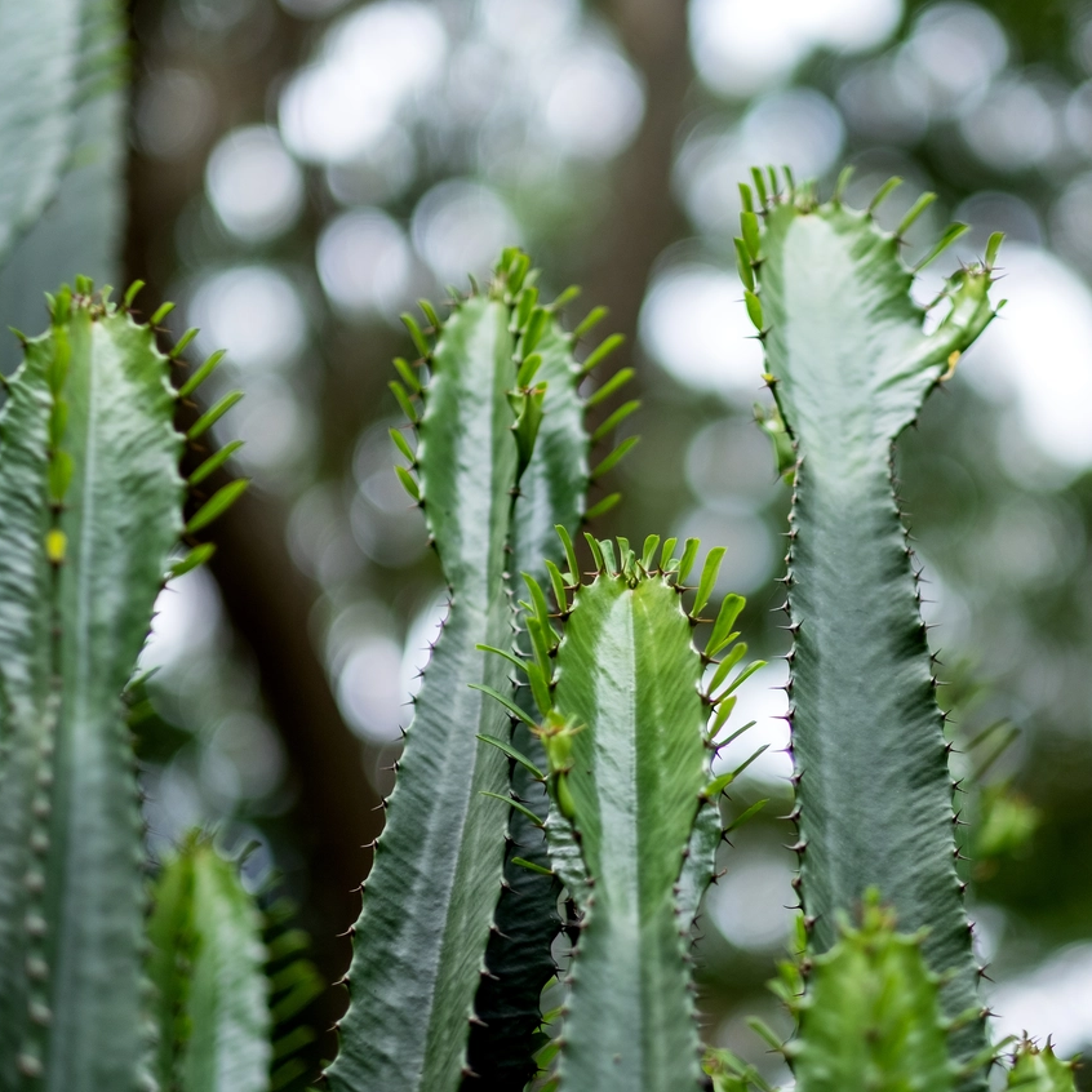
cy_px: 548
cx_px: 716
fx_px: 3855
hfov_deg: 16.1
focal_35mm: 108
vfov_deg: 16.1
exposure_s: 1/3000
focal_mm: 56
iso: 200
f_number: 1.2
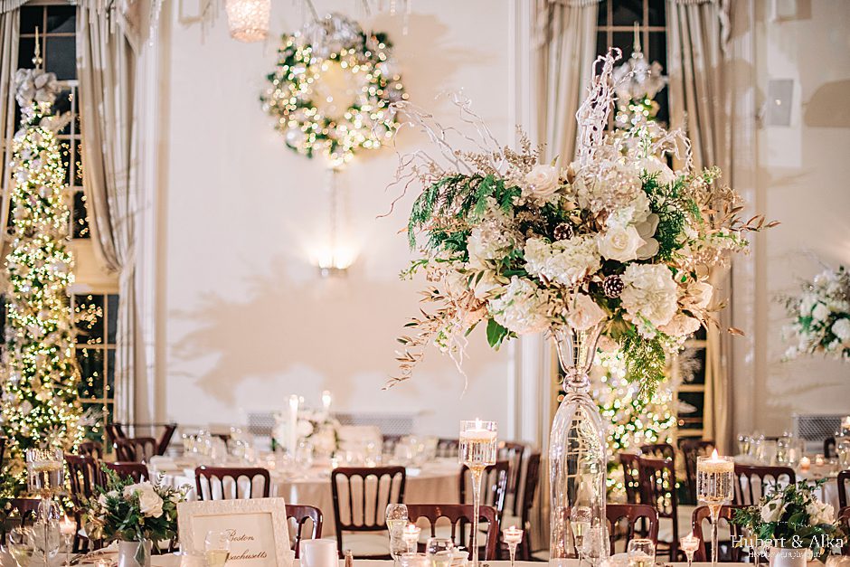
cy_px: 284
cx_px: 425
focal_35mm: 50
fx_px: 1181
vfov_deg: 27.0
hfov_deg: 39.6
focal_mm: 50
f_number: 1.4
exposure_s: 1/160
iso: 800
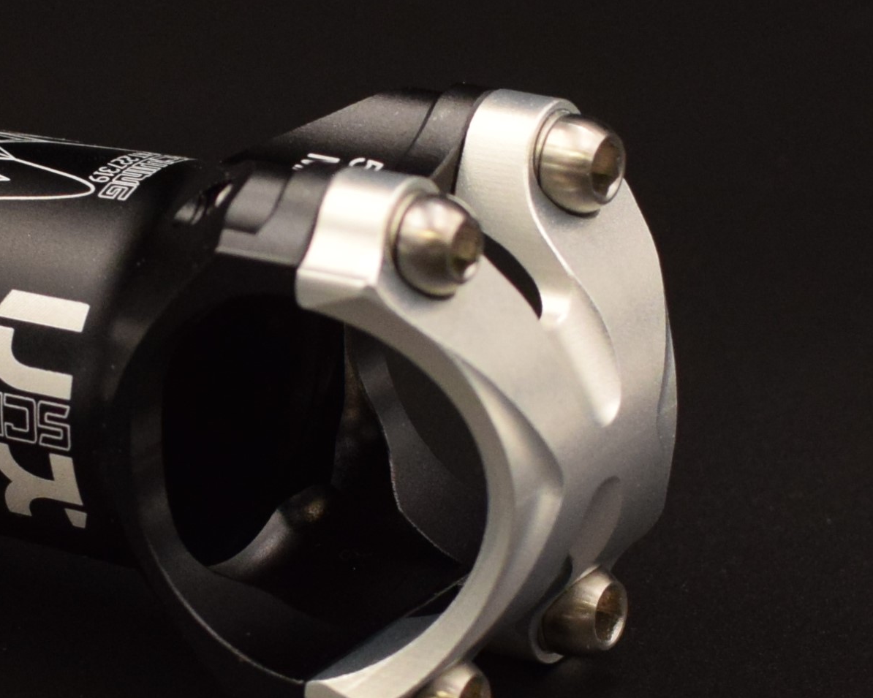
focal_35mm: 136
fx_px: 3521
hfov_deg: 13.9
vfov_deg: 11.3
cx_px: -24
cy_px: 288
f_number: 4.5
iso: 800
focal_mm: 35
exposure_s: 1/250
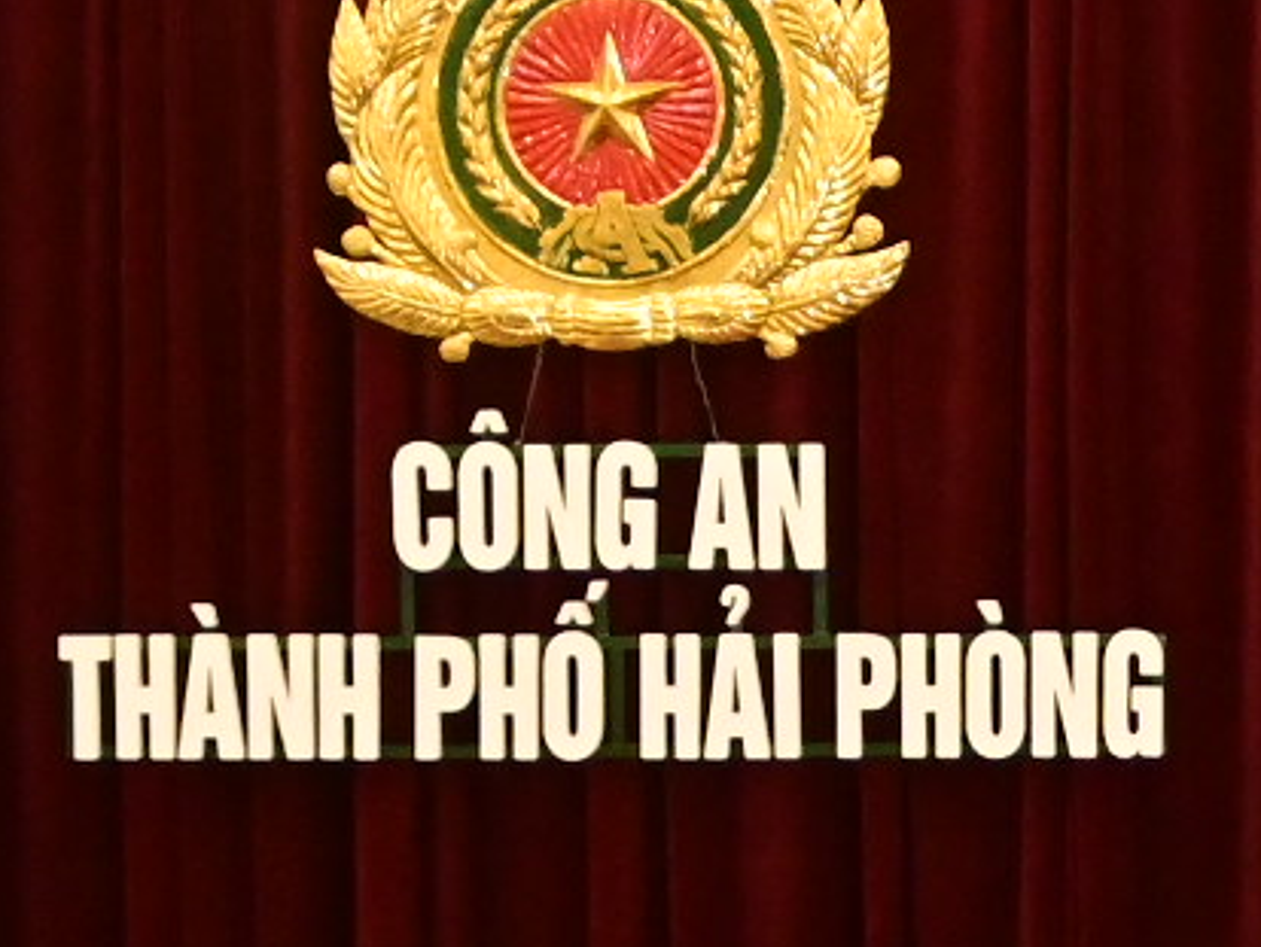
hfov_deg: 5.8
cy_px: 1282
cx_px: 2784
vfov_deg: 4.5
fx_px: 11992
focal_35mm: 329
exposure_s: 1/200
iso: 5000
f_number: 4.8
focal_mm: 48
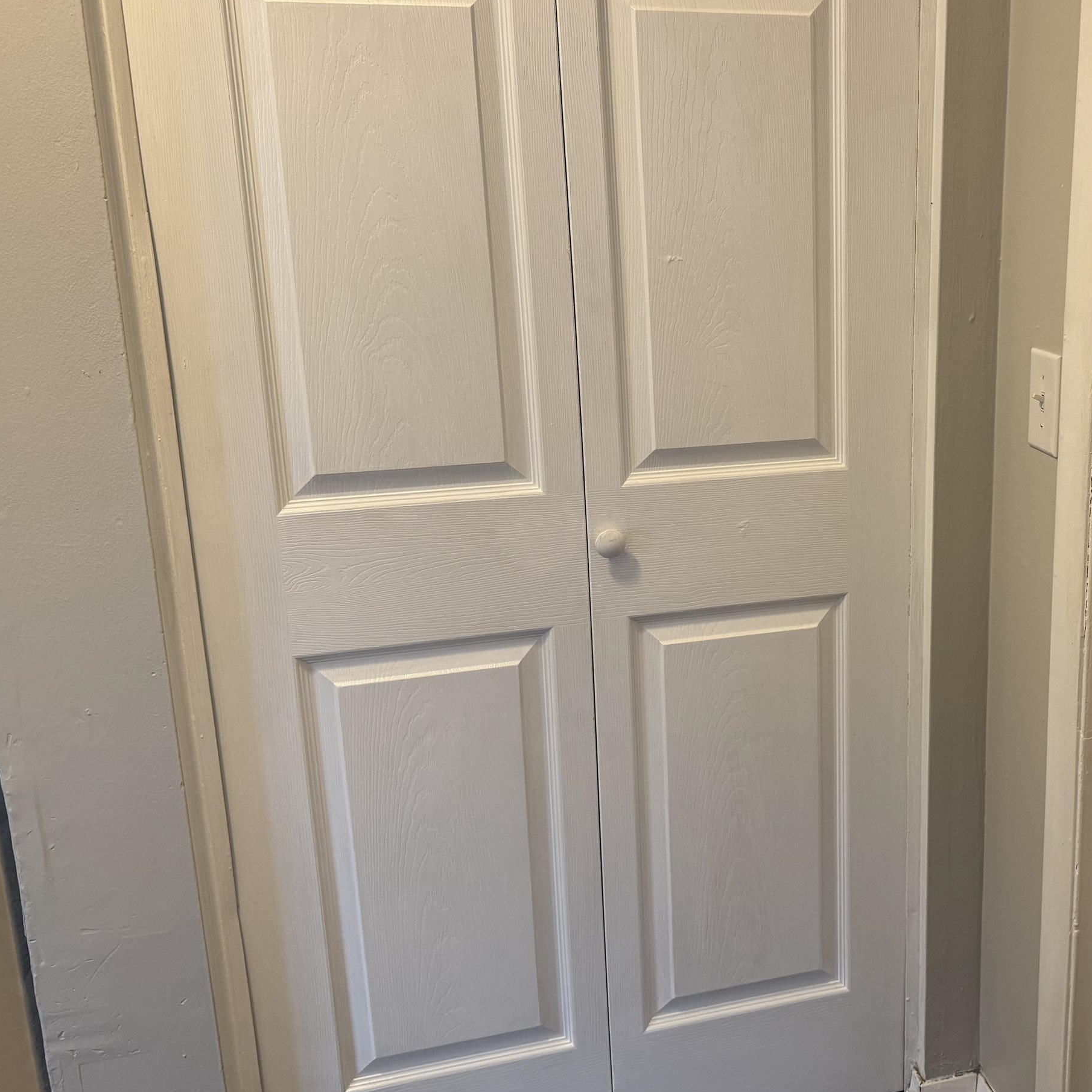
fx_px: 1285
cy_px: 471
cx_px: 857
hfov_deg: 44.1
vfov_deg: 45.9
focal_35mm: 36
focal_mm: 6.76
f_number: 1.78
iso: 160
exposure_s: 1/60
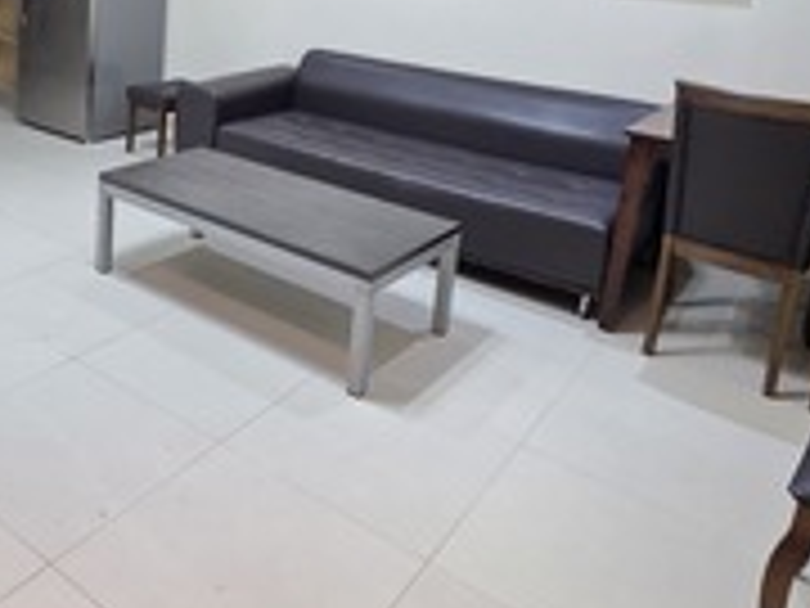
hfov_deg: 52.3
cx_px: 178
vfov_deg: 40.6
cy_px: 97
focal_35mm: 33
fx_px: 772
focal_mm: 2.2
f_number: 1.9
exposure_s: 1/50
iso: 320
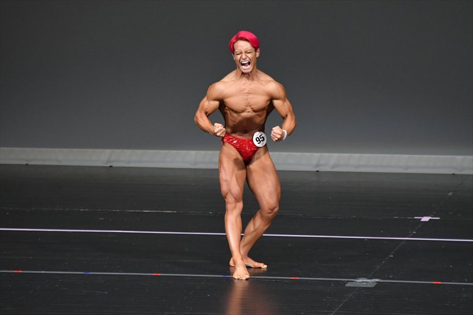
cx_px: 236
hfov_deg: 5.5
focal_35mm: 375
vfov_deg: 3.7
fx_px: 4925
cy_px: 158
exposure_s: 1/400
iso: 4000
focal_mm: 250
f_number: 5.6
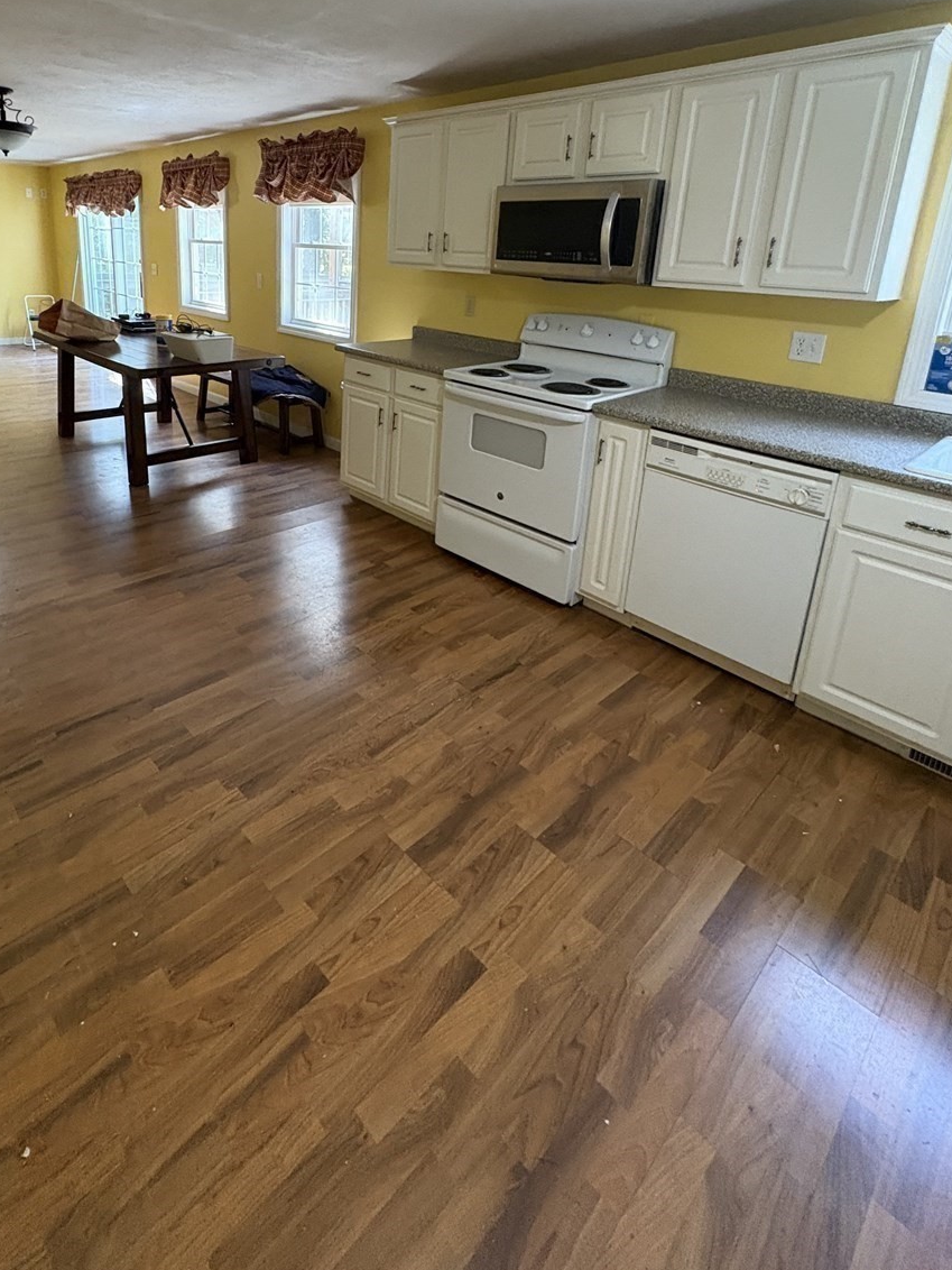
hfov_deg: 67.8
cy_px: 425
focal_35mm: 19
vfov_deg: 81.9
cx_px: 367
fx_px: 697
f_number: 2.2
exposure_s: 1/60
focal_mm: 2.22
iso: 640
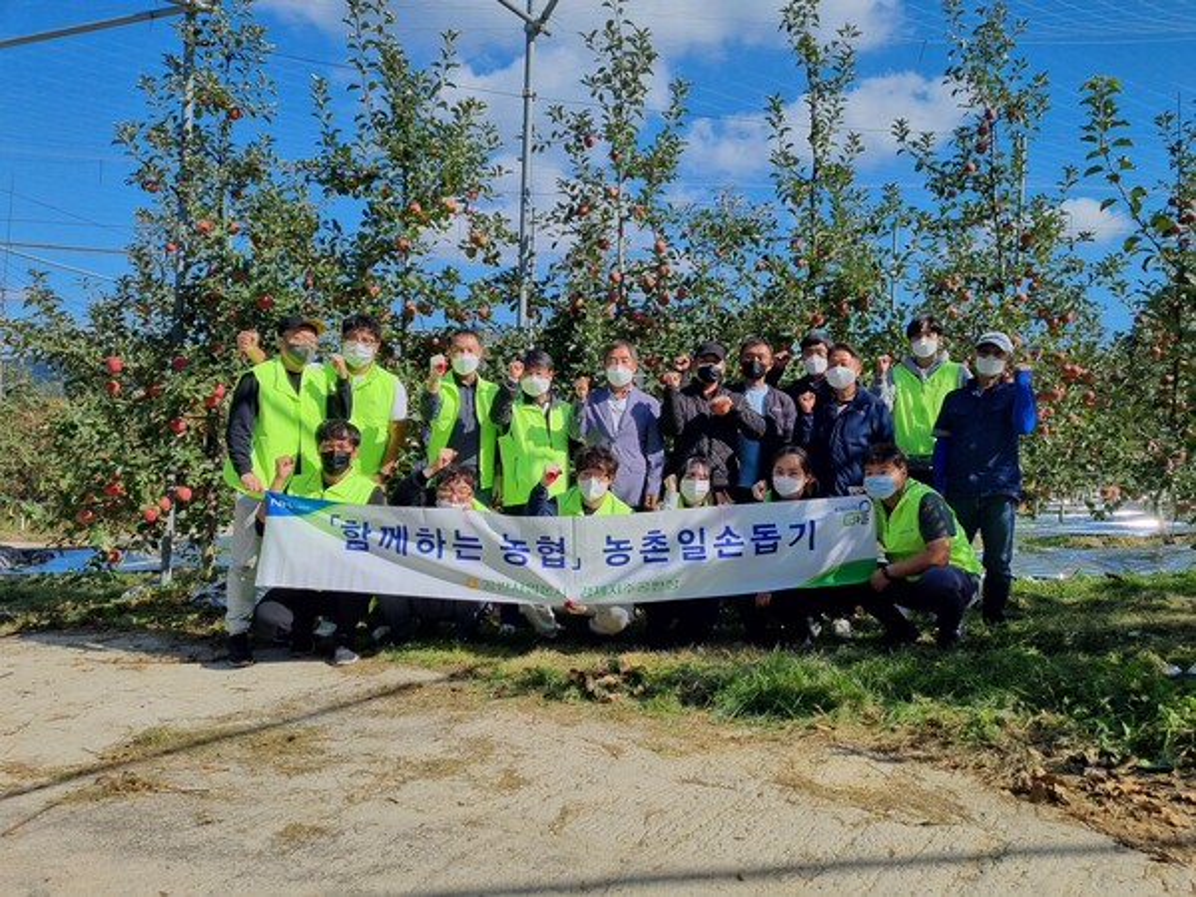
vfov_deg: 53.1
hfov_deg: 67.3
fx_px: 898
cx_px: 598
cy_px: 448
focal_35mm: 26
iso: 50
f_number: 1.8
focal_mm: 5.4
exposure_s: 1/2920
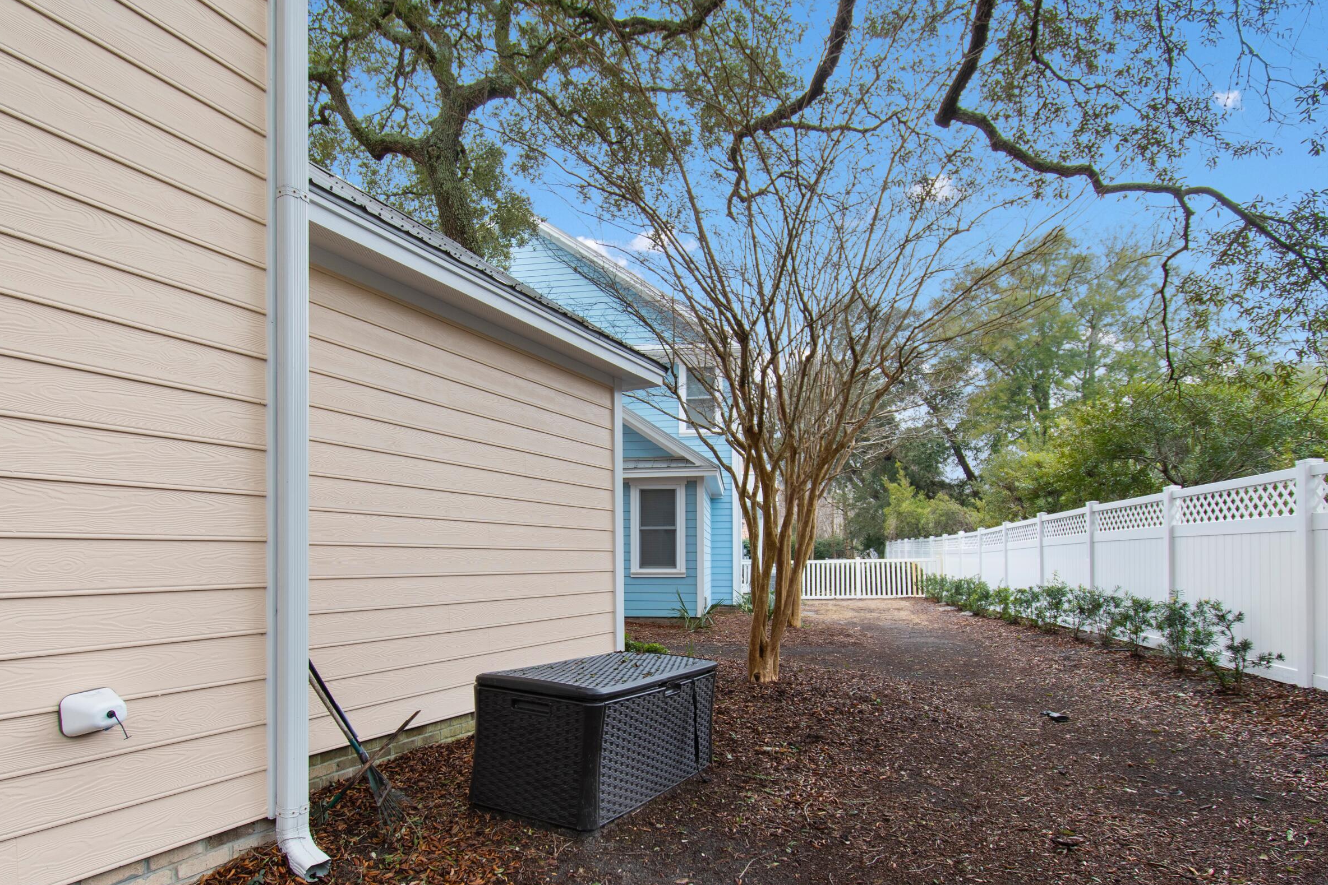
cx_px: 629
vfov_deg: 63.6
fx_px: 701
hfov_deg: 86.8
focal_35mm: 19
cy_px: 555
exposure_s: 1/20
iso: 100
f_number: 4.5
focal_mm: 10
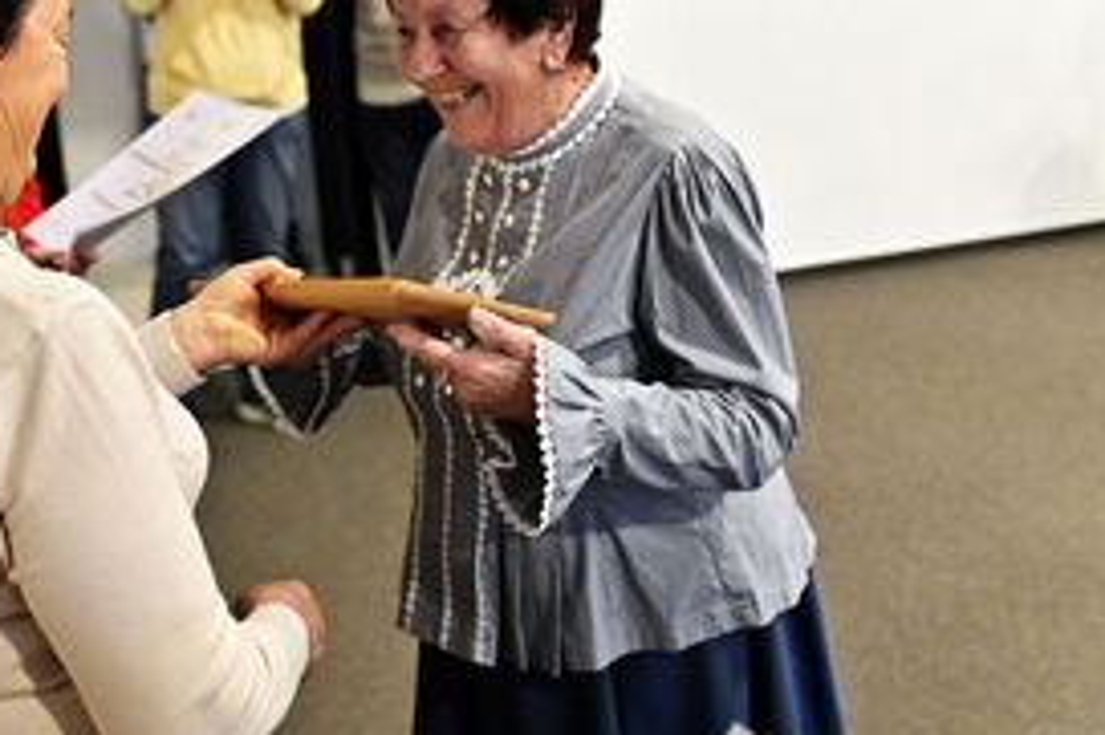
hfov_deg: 34.4
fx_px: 1779
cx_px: 471
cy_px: 219
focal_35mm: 58
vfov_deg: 23.2
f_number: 3.2
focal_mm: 35
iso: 5000
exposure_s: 1/320
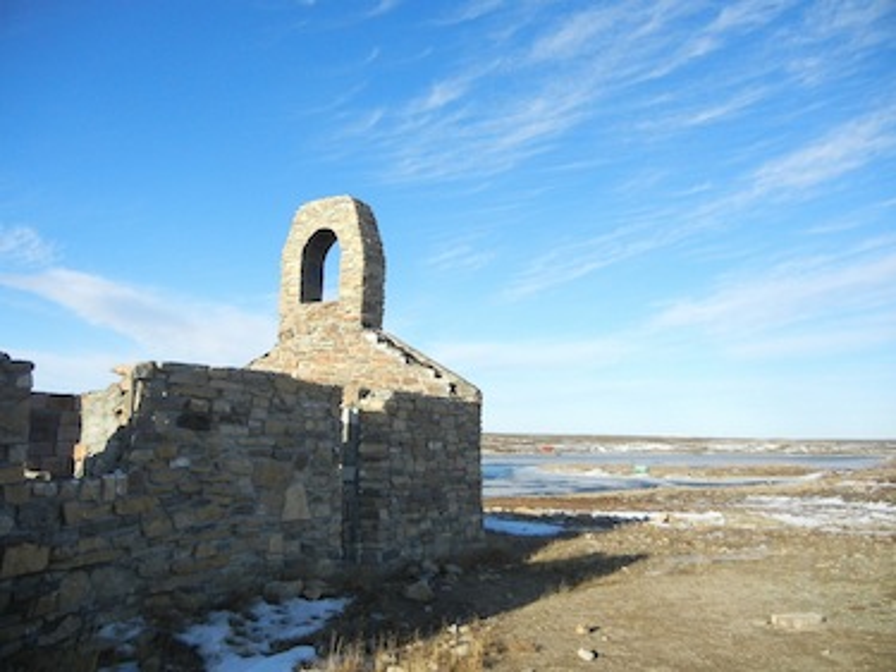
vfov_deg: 46.8
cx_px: 448
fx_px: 776
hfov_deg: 60.0
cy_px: 336
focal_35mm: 30
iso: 400
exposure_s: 1/1000
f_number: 7
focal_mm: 5.4
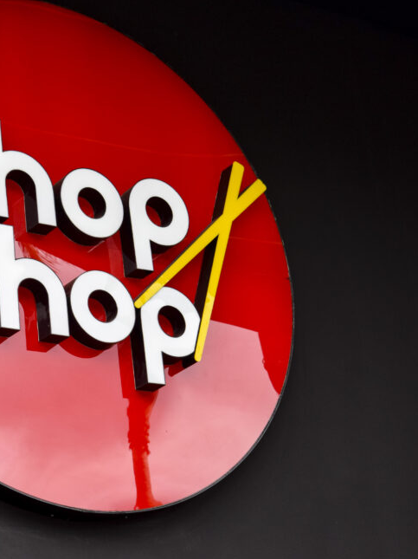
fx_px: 1773
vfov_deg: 17.9
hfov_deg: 13.4
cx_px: 144
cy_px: 274
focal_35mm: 110
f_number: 6.7
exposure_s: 1/350
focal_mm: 48
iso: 800
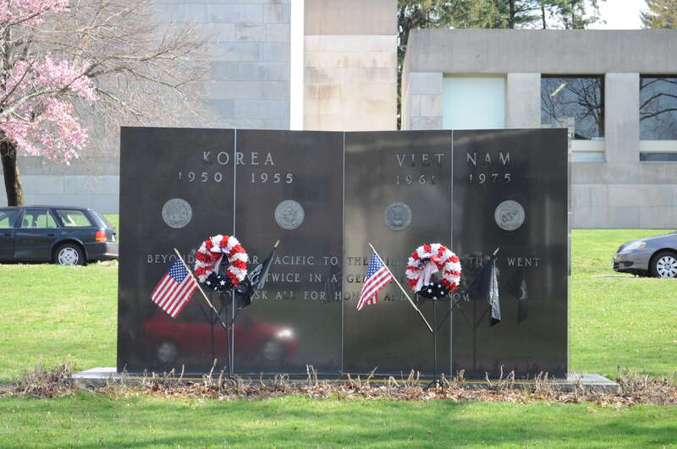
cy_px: 224
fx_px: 1549
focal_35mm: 82
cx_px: 338
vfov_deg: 16.5
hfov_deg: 24.7
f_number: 6.3
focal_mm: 55
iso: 200
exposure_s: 1/160
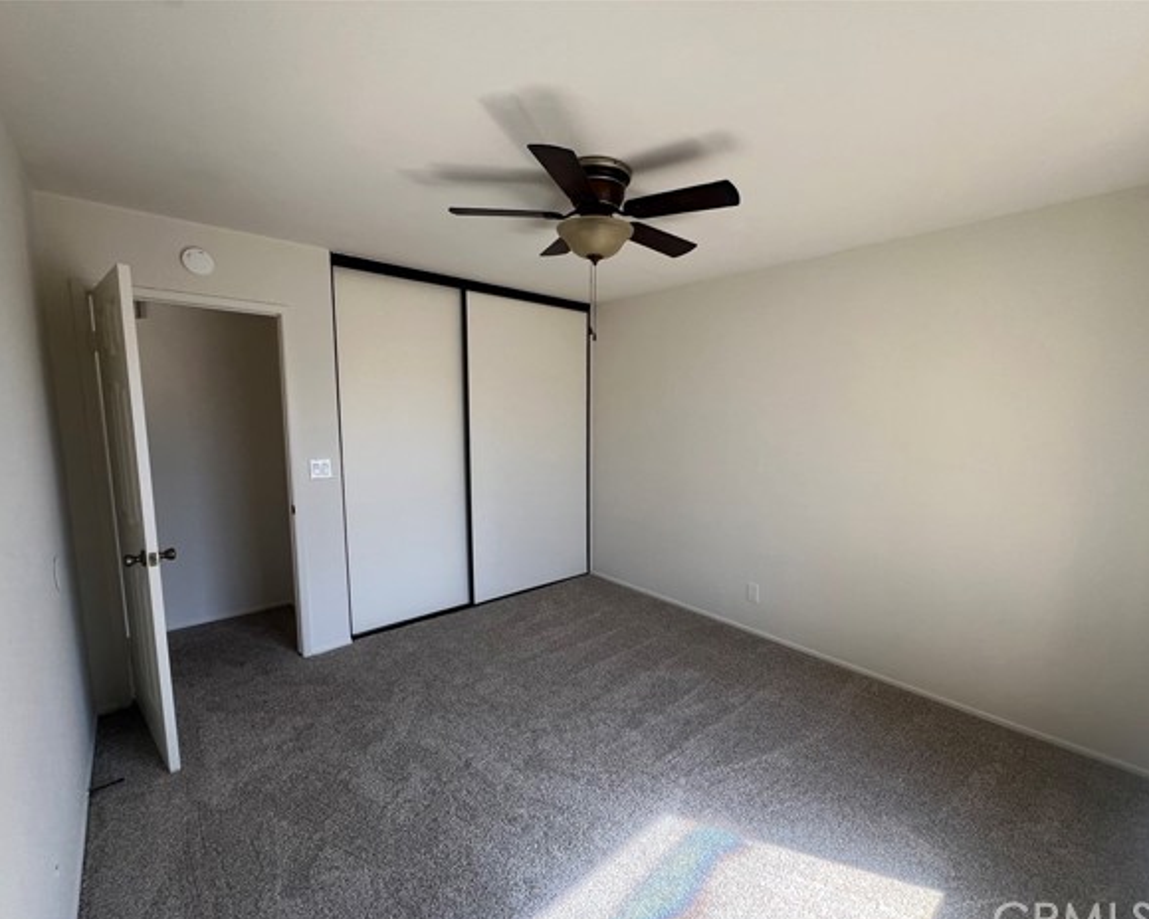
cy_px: 473
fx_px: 476
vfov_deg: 88.0
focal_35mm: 14
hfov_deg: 100.6
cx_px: 598
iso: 50
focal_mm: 1.57
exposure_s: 1/99
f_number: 1.8
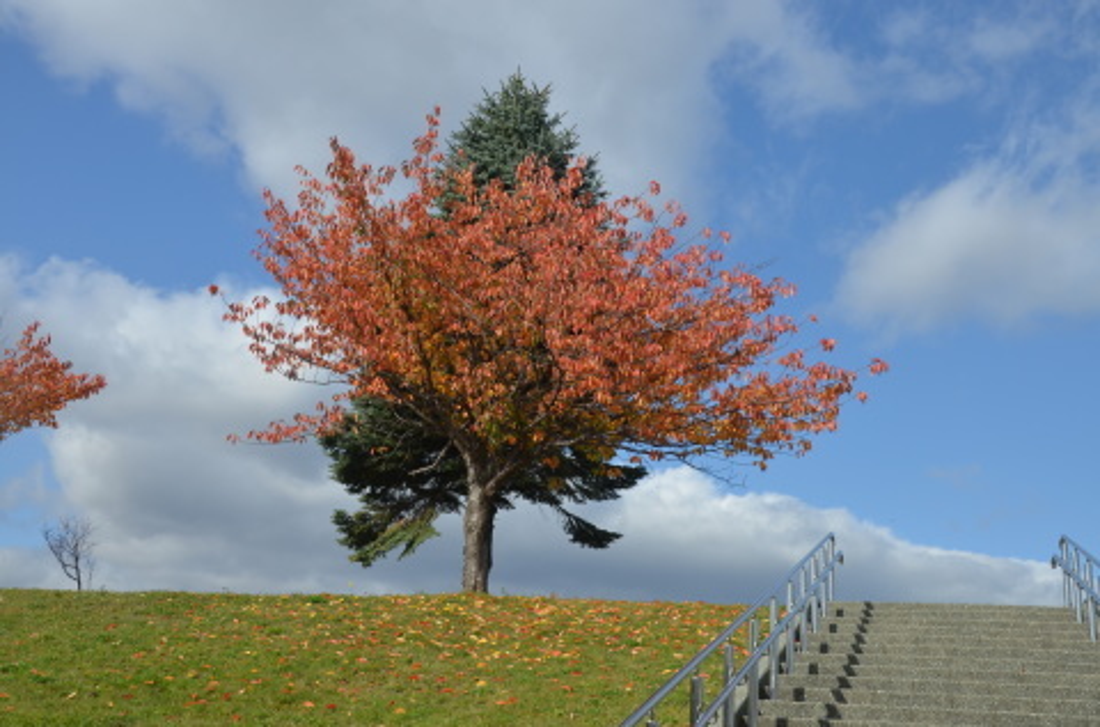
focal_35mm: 40
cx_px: 550
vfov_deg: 32.8
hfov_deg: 48.1
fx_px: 1234
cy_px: 364
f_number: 11
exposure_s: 1/500
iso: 200
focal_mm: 27
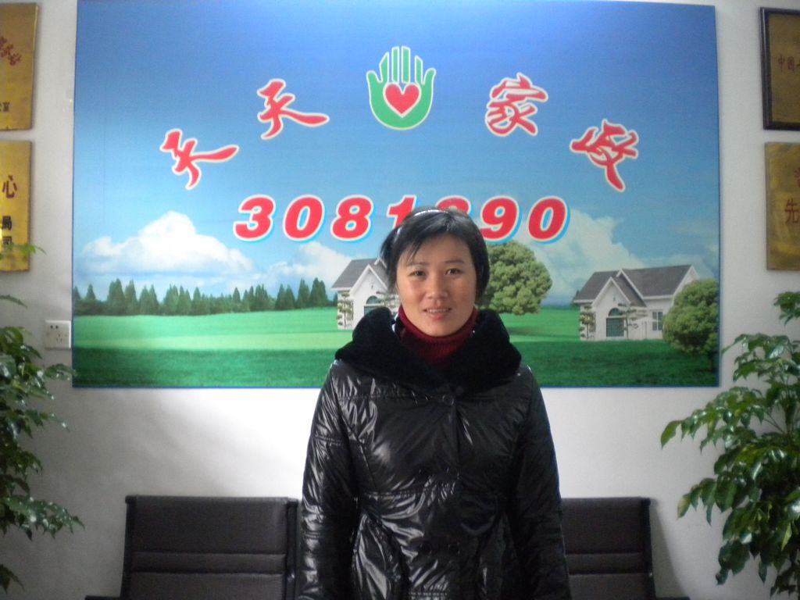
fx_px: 809
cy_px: 300
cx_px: 400
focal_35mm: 35
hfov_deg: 52.6
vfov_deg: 40.7
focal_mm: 6.3
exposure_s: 1/8.8
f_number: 3.1
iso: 595
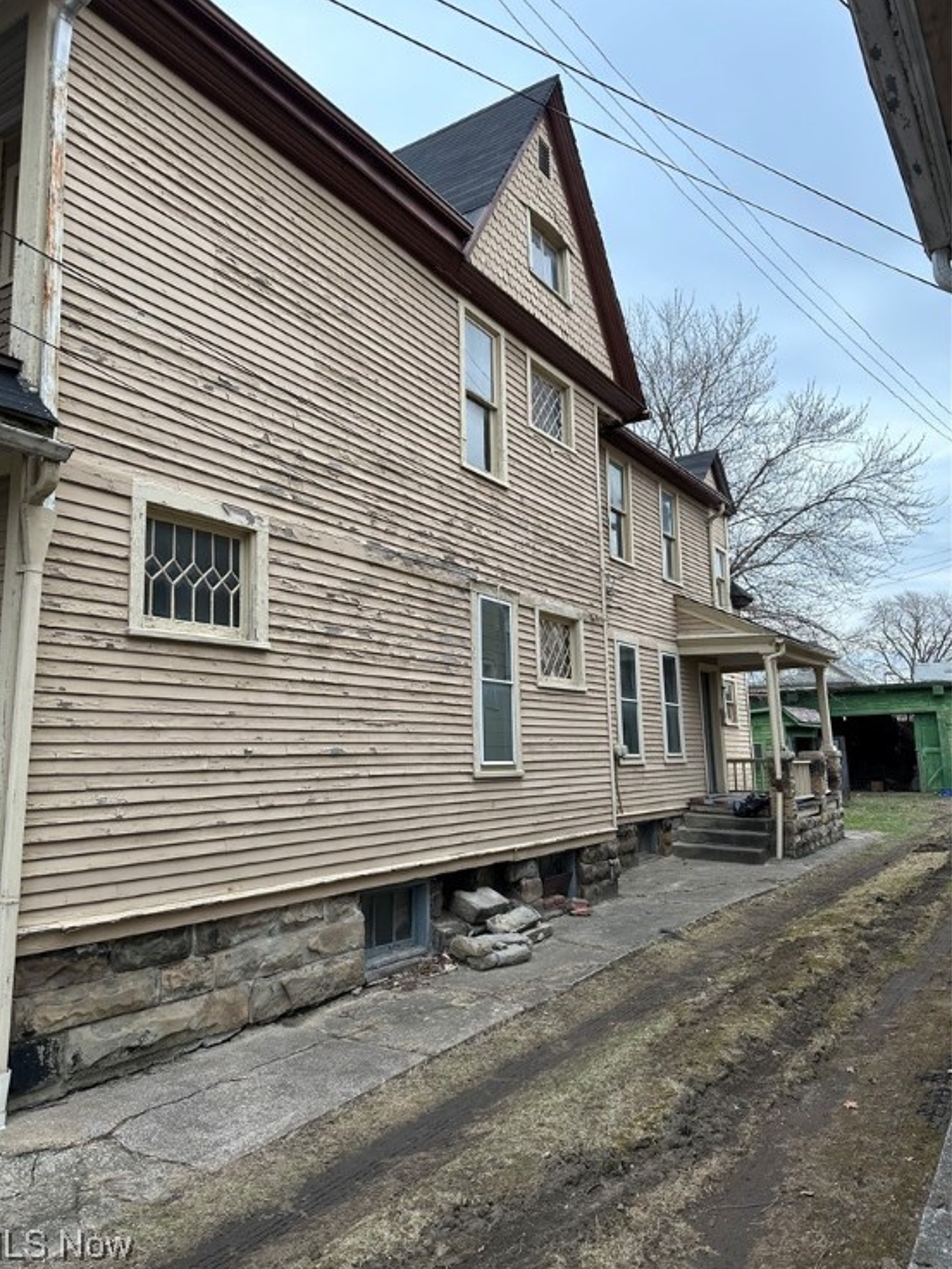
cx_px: 458
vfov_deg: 69.4
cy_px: 622
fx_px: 916
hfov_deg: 54.9
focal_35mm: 25
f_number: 1.78
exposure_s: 1/202
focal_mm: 6.86
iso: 64
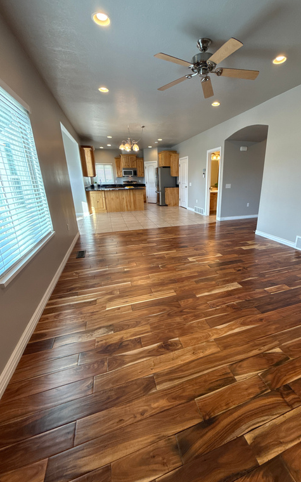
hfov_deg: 74.2
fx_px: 197
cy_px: 240
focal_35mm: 15
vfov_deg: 101.5
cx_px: 176
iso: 250
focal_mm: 2.22
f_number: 2.2
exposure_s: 1/120
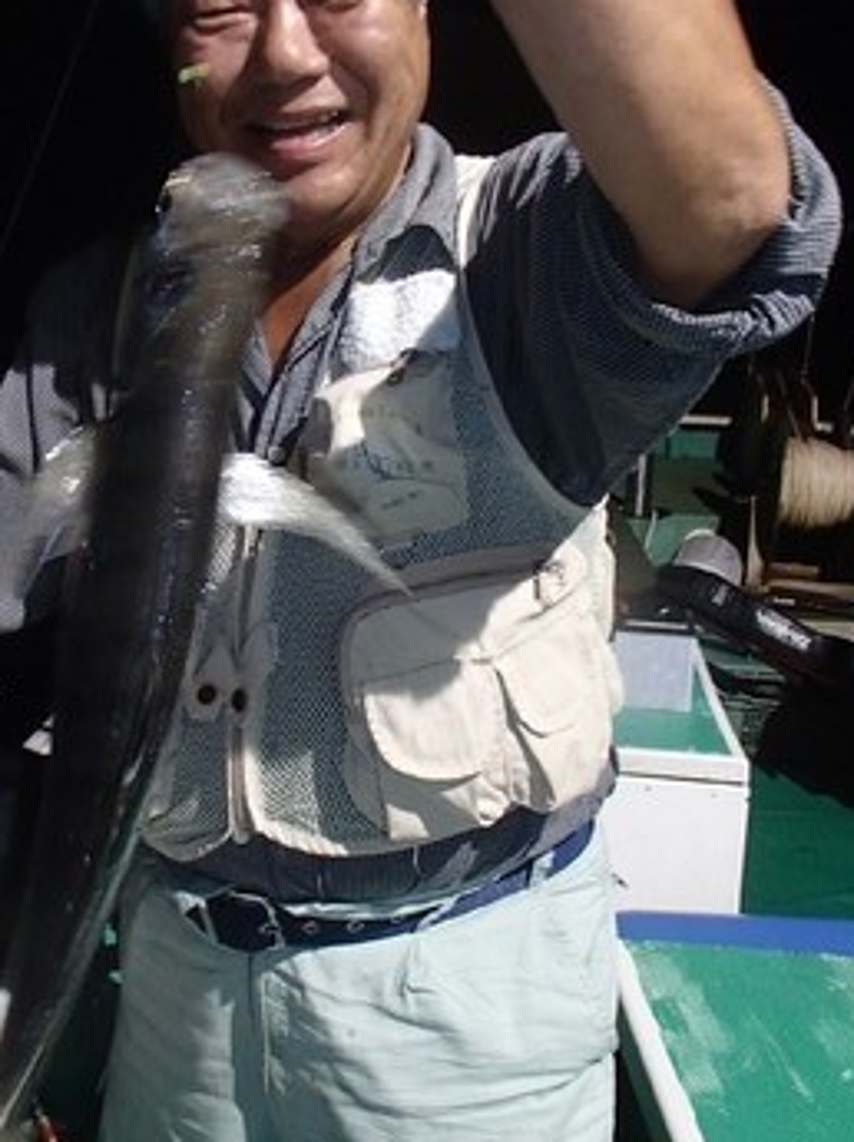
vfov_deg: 47.8
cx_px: 275
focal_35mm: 39
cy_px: 516
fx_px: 1285
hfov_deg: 36.3
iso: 400
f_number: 3.9
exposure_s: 1/30
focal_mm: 5
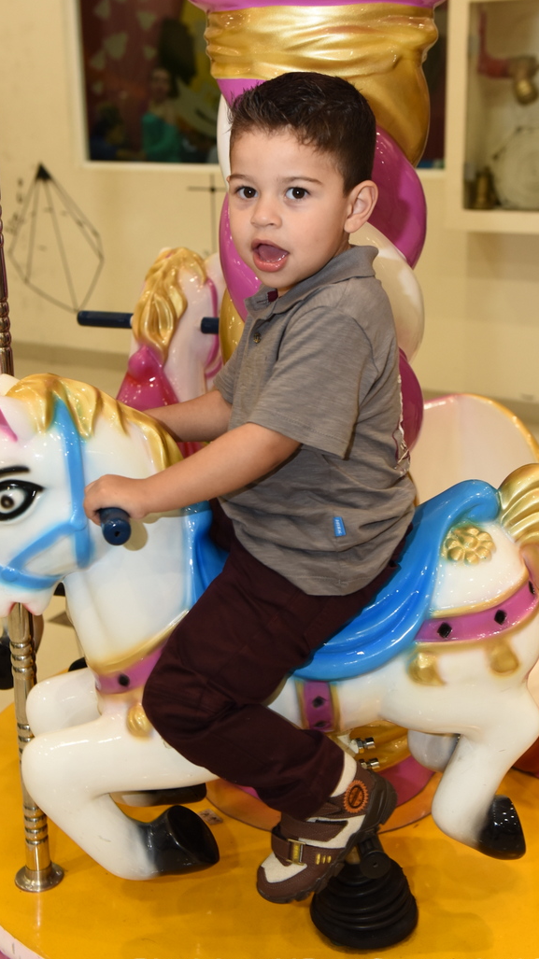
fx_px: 1246
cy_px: 442
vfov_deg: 42.1
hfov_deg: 24.4
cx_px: 264
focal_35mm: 49
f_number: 3.5
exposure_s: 1/160
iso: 1000
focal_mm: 40
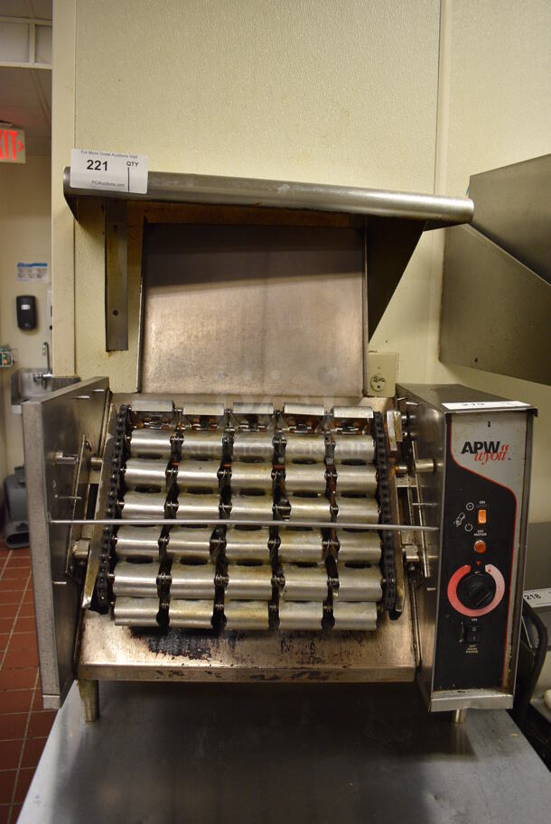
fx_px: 619
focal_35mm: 27
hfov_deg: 48.0
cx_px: 276
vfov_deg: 67.3
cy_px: 412
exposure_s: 1/125
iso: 1100
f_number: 3.5
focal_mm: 18
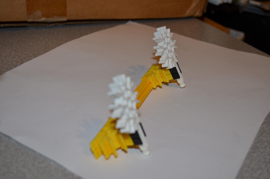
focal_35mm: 48
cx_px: 135
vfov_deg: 28.0
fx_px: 359
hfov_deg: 41.2
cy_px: 90
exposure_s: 1/30
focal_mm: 32
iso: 200
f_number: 5.6
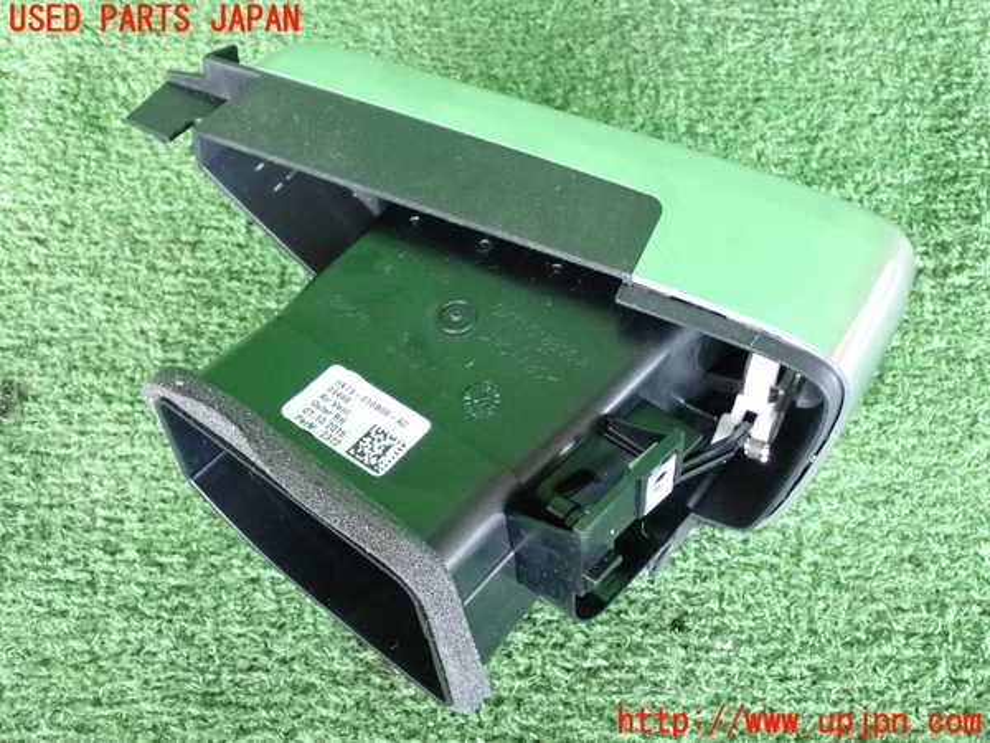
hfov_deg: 38.2
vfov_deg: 29.1
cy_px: 372
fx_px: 1430
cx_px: 495
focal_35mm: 50
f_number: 3.2
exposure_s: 1/125
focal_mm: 9.01
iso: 1600
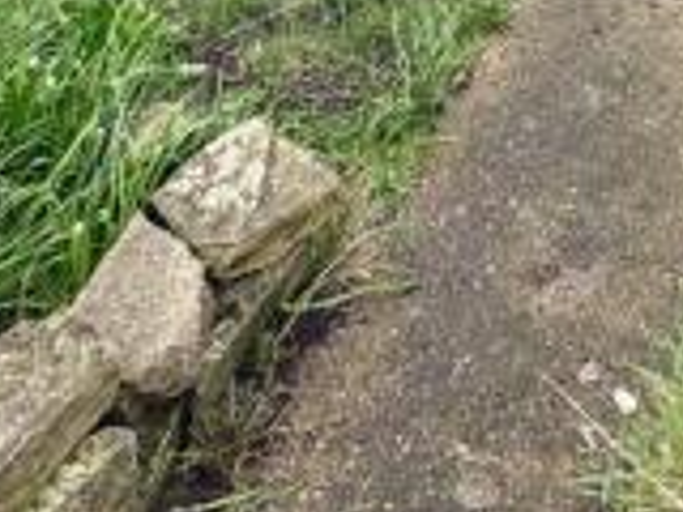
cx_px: 591
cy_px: -412
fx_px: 1006
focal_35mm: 51
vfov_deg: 20.3
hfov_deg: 35.6
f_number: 2.2
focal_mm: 2.22
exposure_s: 1/306
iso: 50
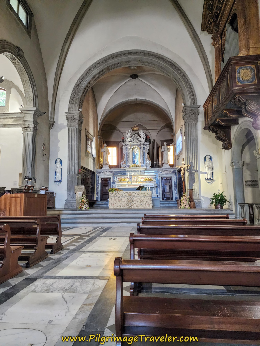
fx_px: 230
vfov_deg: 73.9
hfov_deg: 58.9
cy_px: 173
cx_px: 130
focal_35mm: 23
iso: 1000
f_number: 1.8
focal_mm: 6.4
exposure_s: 1/100
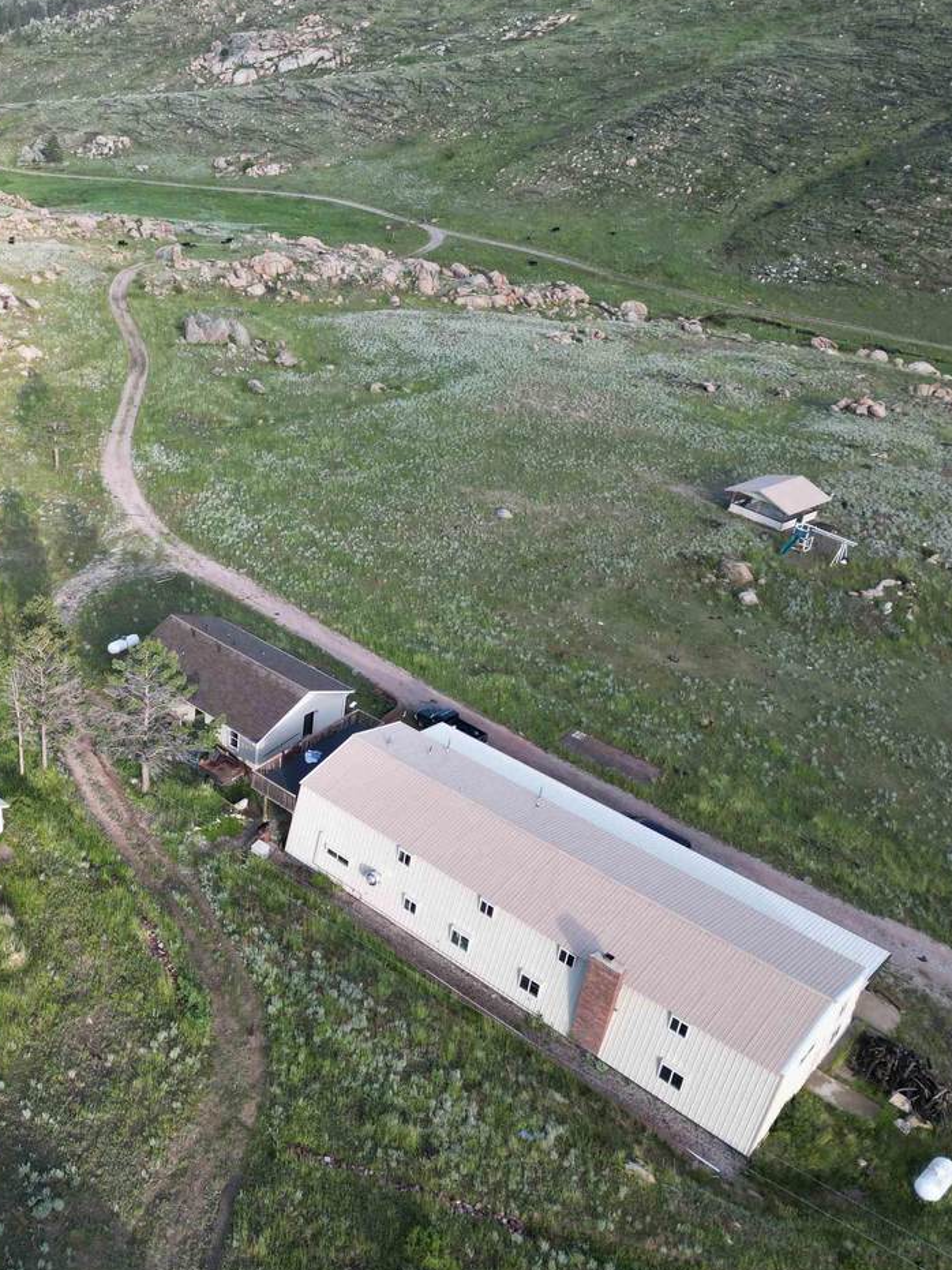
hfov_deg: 41.0
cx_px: 177
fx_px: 1210
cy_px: 645
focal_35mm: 33
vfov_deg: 55.4
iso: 140
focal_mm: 6.72
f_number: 1.7
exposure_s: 1/725
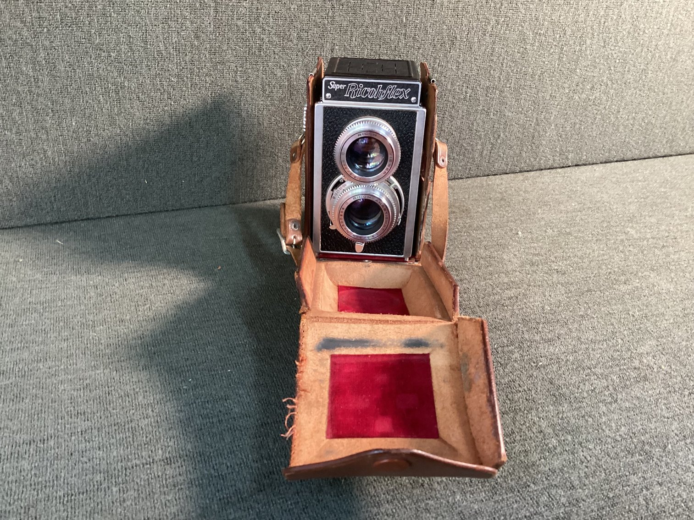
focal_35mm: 31
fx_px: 622
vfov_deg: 45.4
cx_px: 347
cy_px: 260
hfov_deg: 58.3
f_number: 2.4
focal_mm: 3.3
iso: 400
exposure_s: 1/40
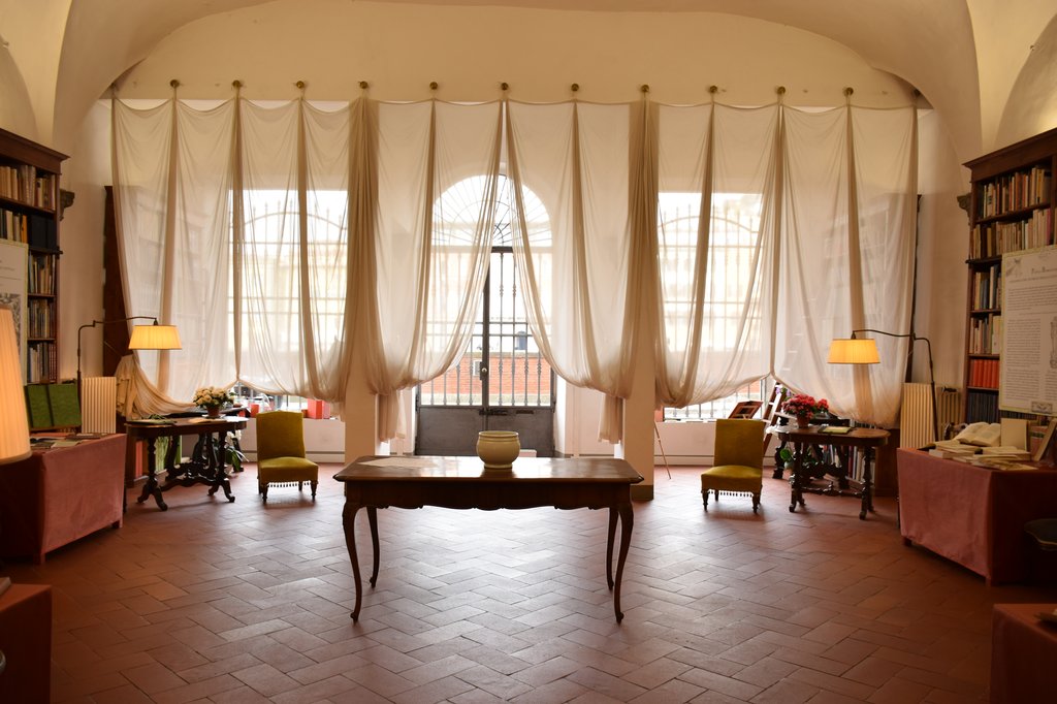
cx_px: 528
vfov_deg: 47.9
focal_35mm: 27
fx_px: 792
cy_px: 352
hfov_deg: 67.4
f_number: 3.5
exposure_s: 1/25
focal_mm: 18
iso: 100
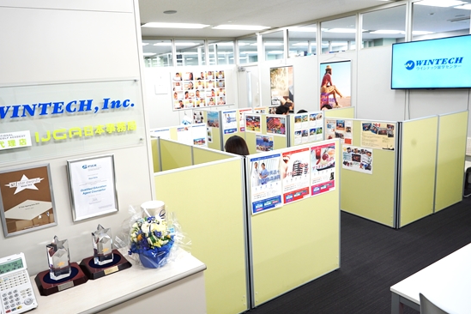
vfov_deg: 46.4
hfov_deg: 65.3
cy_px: 151
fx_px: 366
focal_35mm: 28
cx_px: 210
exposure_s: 1/50
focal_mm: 24
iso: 1000
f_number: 7.1
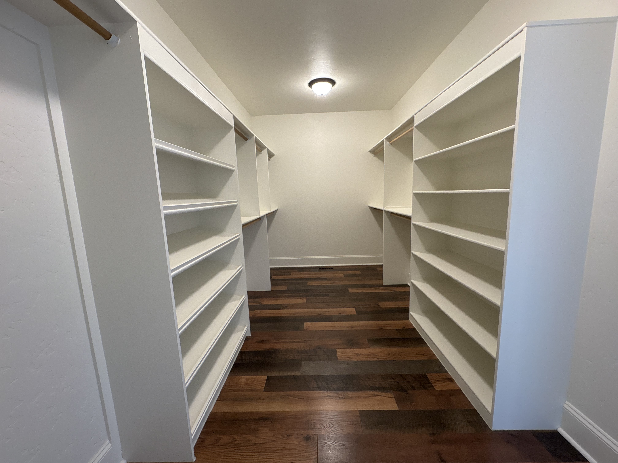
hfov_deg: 102.1
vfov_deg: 85.7
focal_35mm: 14
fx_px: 250
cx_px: 309
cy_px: 232
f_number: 2.2
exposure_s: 1/60
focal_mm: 2.22
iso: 200
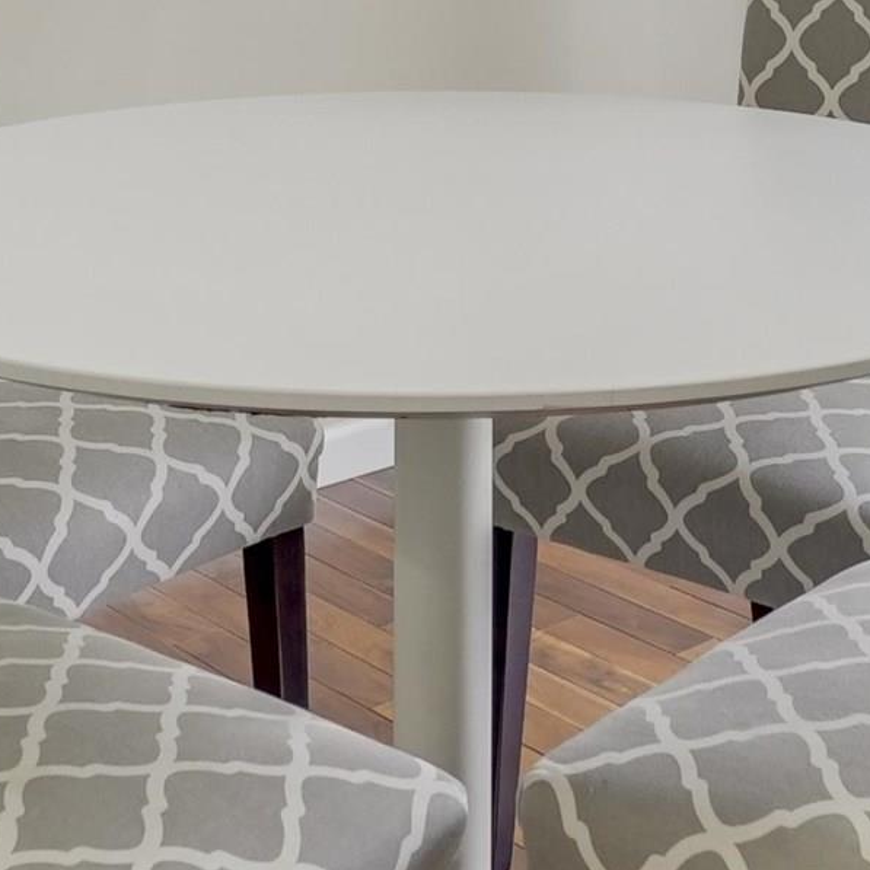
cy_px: -81
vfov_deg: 23.2
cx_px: 584
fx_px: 1990
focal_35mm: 70
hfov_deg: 24.5
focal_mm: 16
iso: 1600
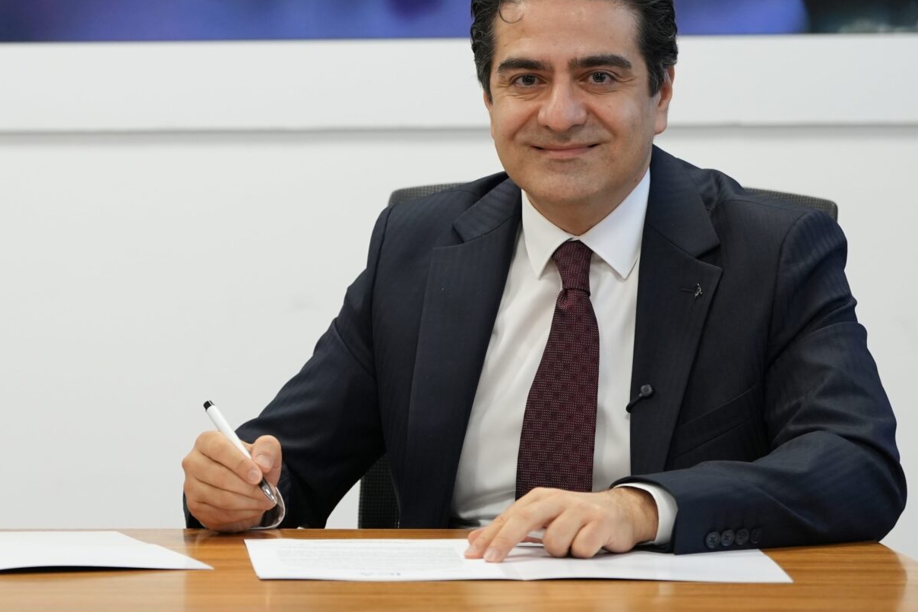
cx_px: 112
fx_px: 6810
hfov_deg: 7.7
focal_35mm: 267
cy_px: 184
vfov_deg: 5.1
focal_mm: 126
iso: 1600
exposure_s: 1/200
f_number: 2.8
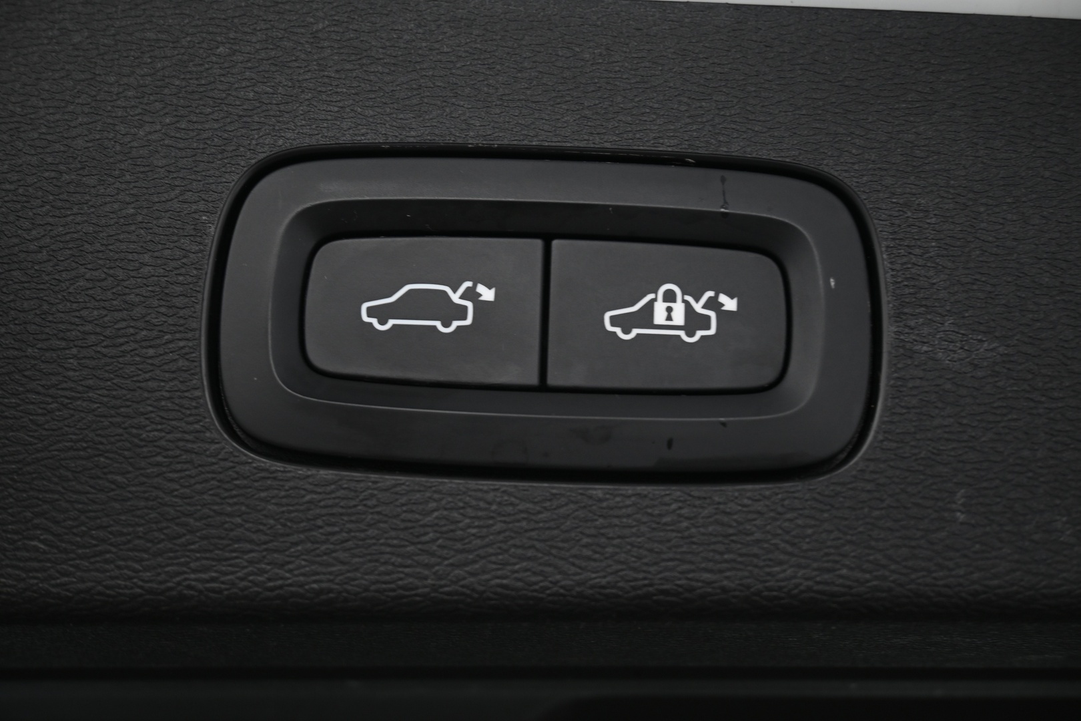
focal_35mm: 41
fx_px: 1239
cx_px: 540
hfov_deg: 47.2
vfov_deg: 32.4
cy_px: 360
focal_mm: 27.5
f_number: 4.5
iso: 400
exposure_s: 1/40
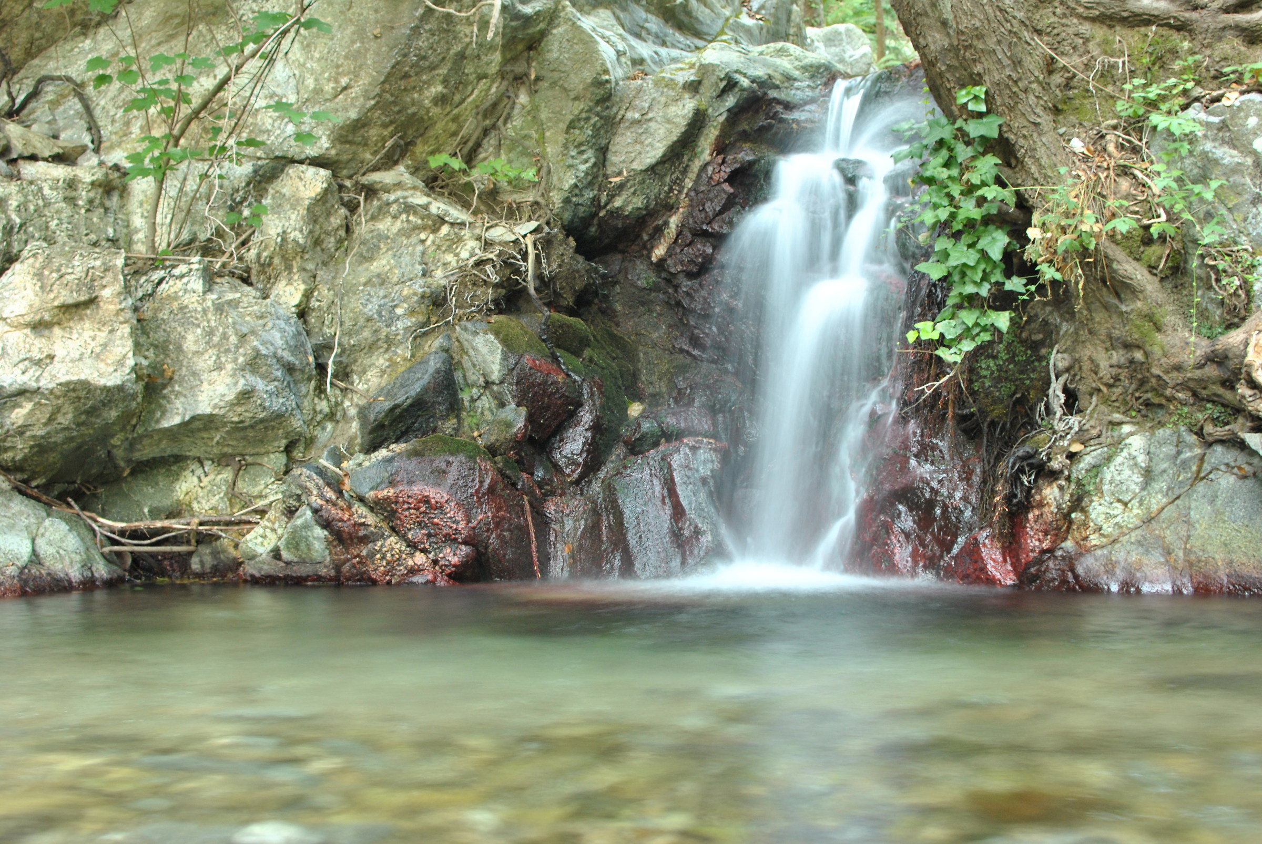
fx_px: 1842
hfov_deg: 37.8
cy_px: 422
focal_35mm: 52
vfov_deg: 25.8
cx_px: 631
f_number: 5.6
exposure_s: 1.6
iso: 280
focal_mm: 35
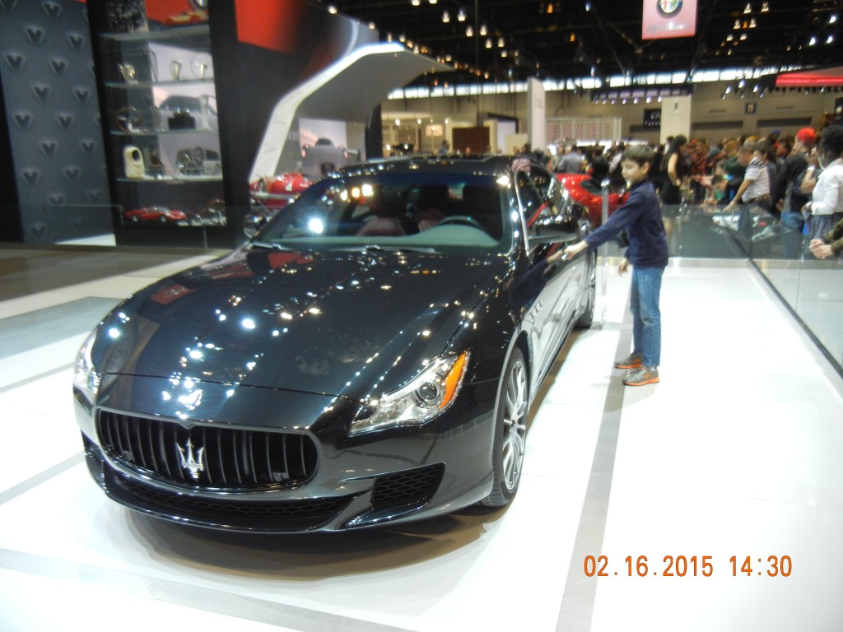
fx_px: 731
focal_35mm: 30
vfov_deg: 46.8
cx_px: 422
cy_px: 316
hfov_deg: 60.0
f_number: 3.5
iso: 240
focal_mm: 5.4
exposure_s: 1/60
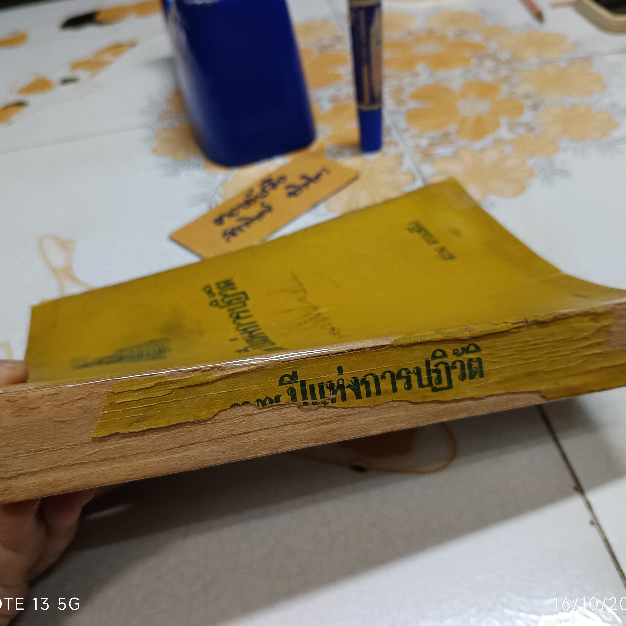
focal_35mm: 29
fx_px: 593
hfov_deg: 55.6
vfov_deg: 55.6
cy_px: 316
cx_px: 309
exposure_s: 1/25
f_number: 1.7
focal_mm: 5.31
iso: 953
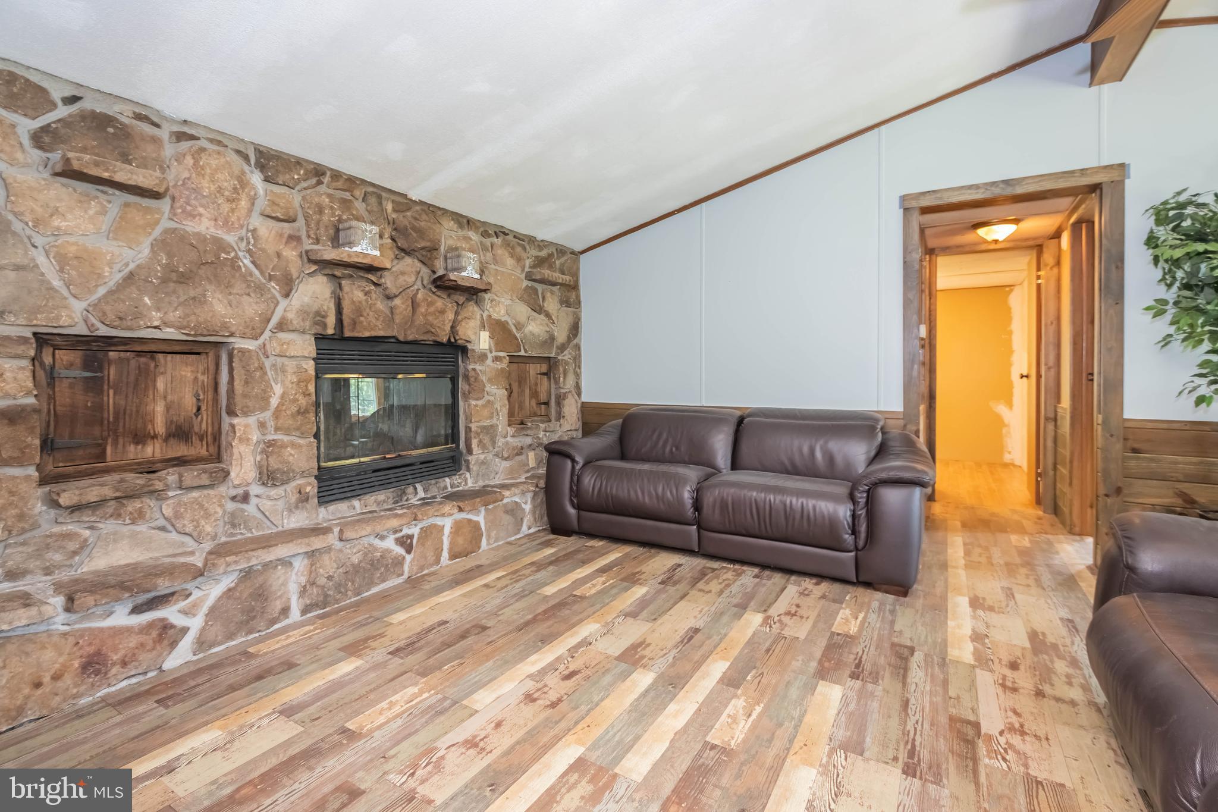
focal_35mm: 15
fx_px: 507
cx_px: 609
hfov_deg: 100.4
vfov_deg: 77.3
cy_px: 406
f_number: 3.5
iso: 800
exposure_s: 1/50
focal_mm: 10
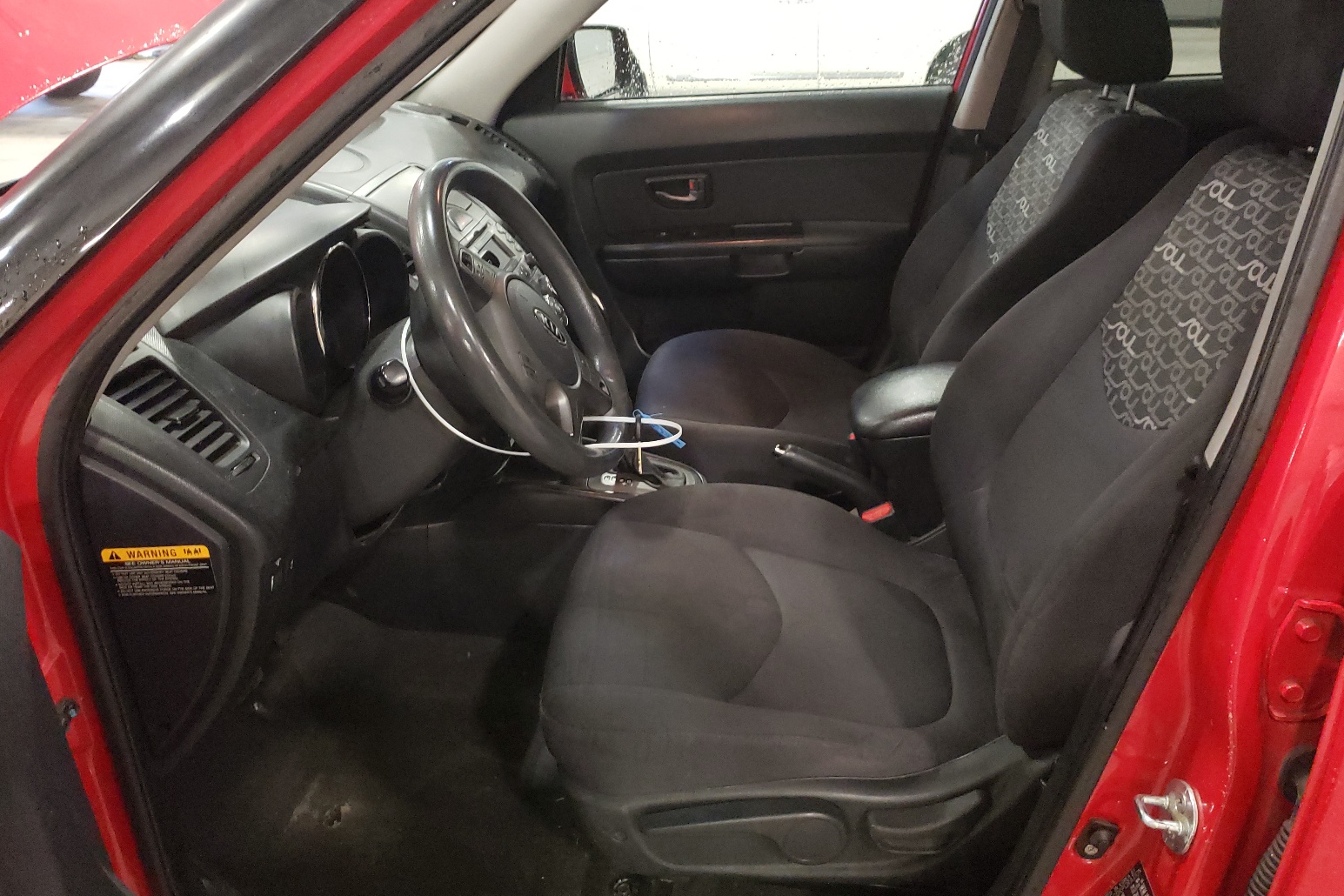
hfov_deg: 65.5
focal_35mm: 28
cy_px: 423
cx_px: 676
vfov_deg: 46.4
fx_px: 1045
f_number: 1.5
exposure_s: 1/24
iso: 647
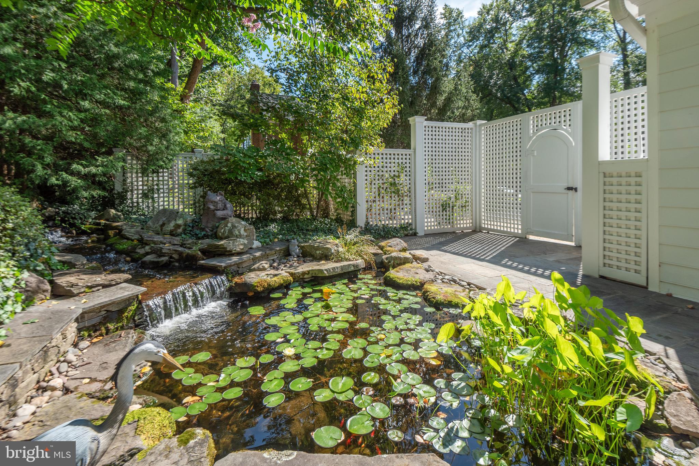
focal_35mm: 16
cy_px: 233
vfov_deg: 73.7
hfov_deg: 96.7
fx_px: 311
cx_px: 350
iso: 200
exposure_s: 1/320
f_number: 8
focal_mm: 16
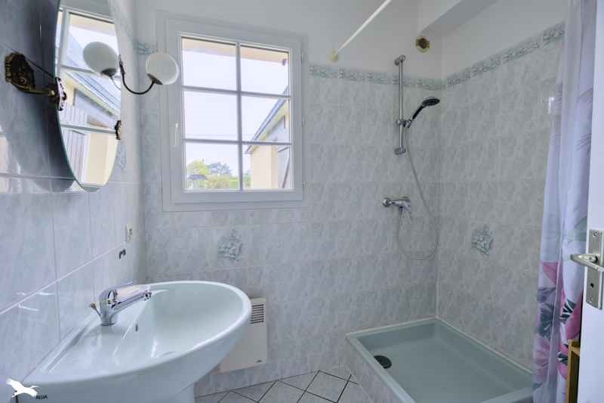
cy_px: 202
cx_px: 302
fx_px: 268
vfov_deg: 73.7
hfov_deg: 96.7
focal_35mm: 16
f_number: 8
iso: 800
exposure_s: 1/50
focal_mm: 16
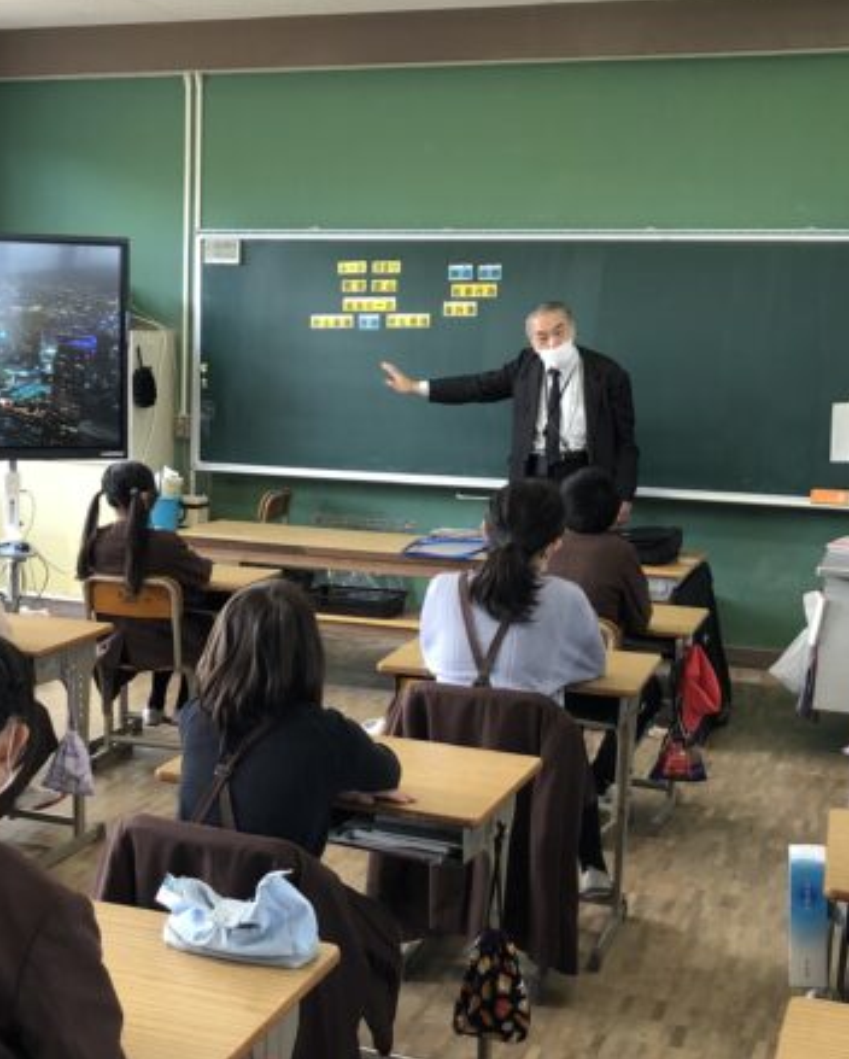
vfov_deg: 36.3
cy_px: 686
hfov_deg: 29.5
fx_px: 1600
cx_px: 275
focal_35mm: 51
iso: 25
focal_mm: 3.99
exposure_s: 1/30
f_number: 1.8
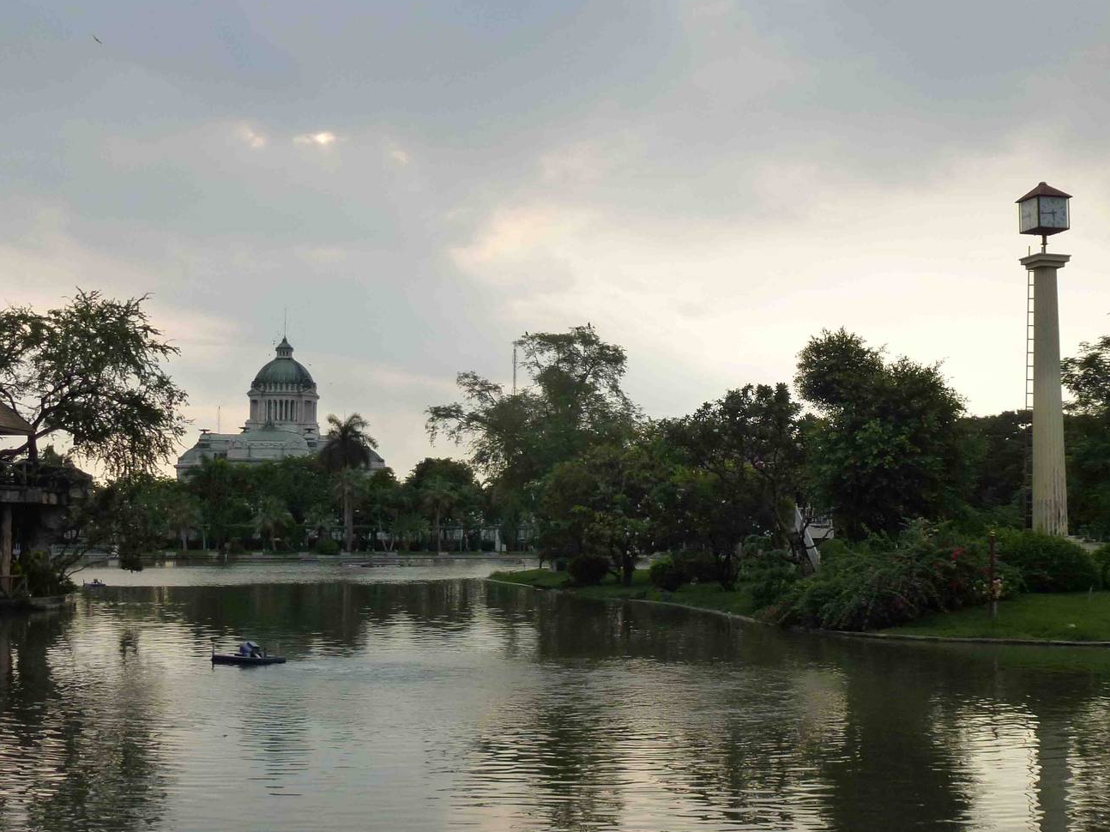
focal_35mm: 47
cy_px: 434
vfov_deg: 30.9
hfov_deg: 40.4
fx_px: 1507
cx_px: 614
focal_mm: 6.8
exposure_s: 1/500
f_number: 3.8
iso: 160
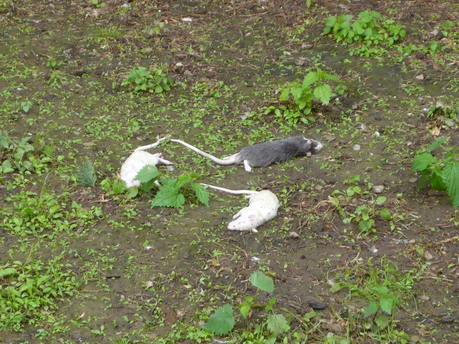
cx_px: 230
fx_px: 2122
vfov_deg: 9.3
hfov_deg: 12.3
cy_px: 172
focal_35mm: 160
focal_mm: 16.5
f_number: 5.1
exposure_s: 1/125
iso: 250
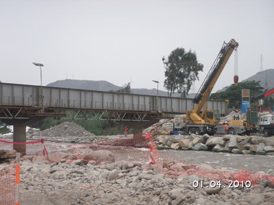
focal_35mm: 74
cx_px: 137
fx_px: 586
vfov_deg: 19.9
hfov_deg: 26.3
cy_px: 102
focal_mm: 15.4
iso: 50
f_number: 7.1
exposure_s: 1/250
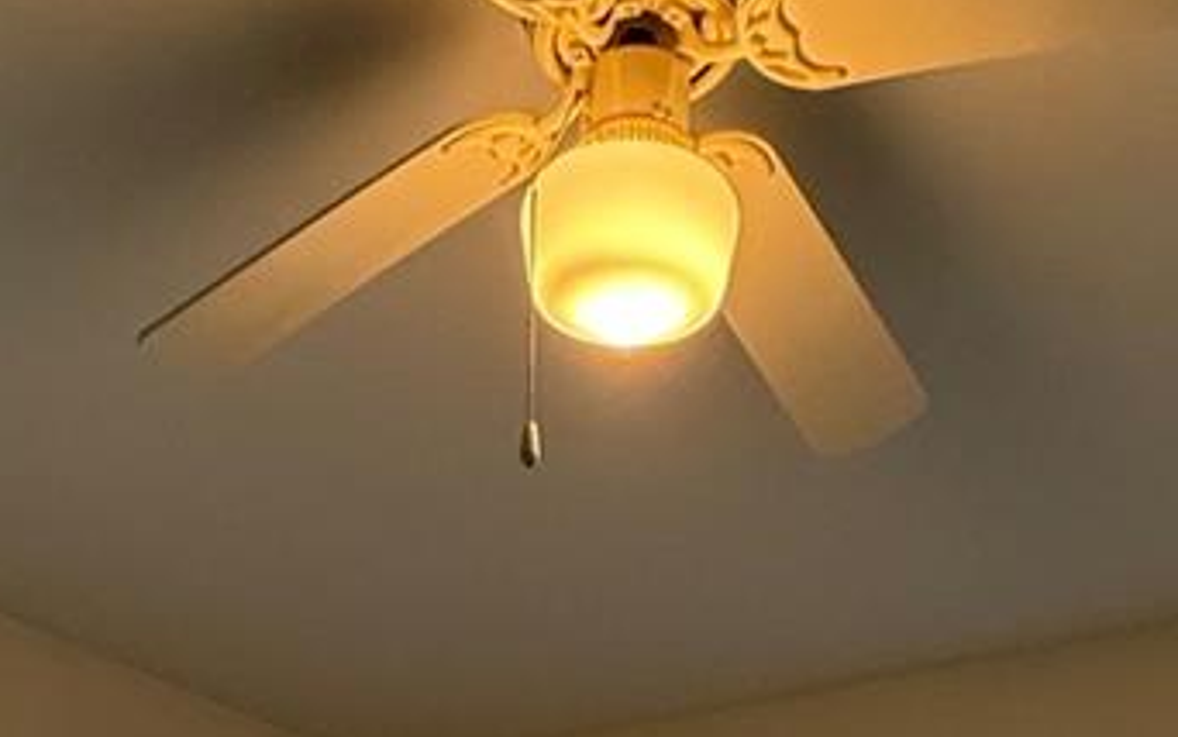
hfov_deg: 38.8
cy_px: 1550
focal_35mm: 52
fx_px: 1670
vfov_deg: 16.9
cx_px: 527
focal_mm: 2.22
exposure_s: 1/60
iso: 250
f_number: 2.2
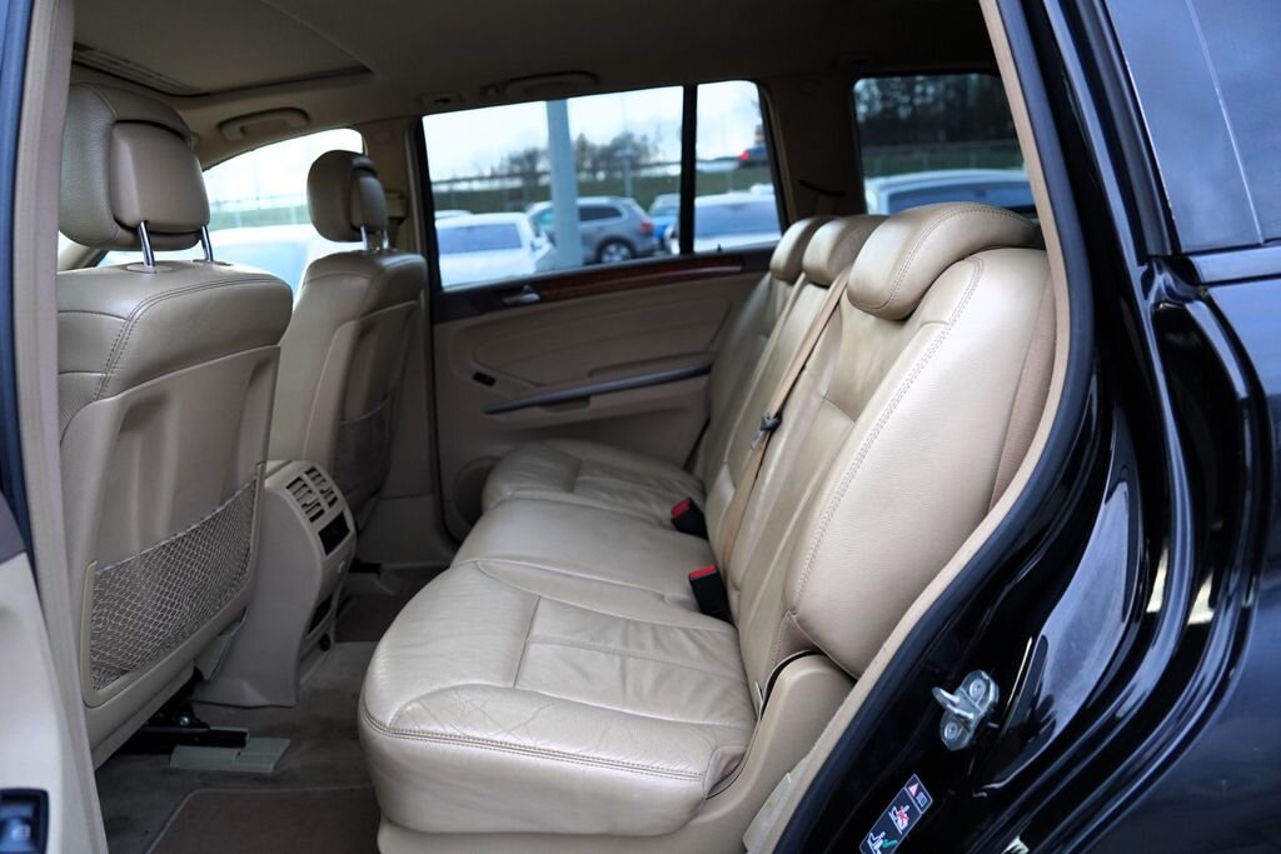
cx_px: 640
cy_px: 427
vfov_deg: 53.1
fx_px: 854
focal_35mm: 24
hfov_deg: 73.7
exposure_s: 1/160
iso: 2000
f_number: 2.8
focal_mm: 24
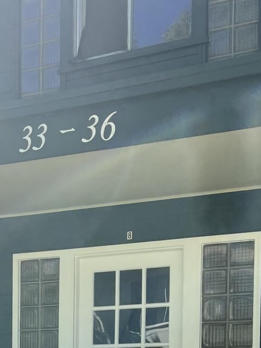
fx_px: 704
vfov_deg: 25.1
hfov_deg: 20.5
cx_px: 20
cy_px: 414
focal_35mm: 70
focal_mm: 5.7
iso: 50
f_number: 1.5
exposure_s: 1/1266
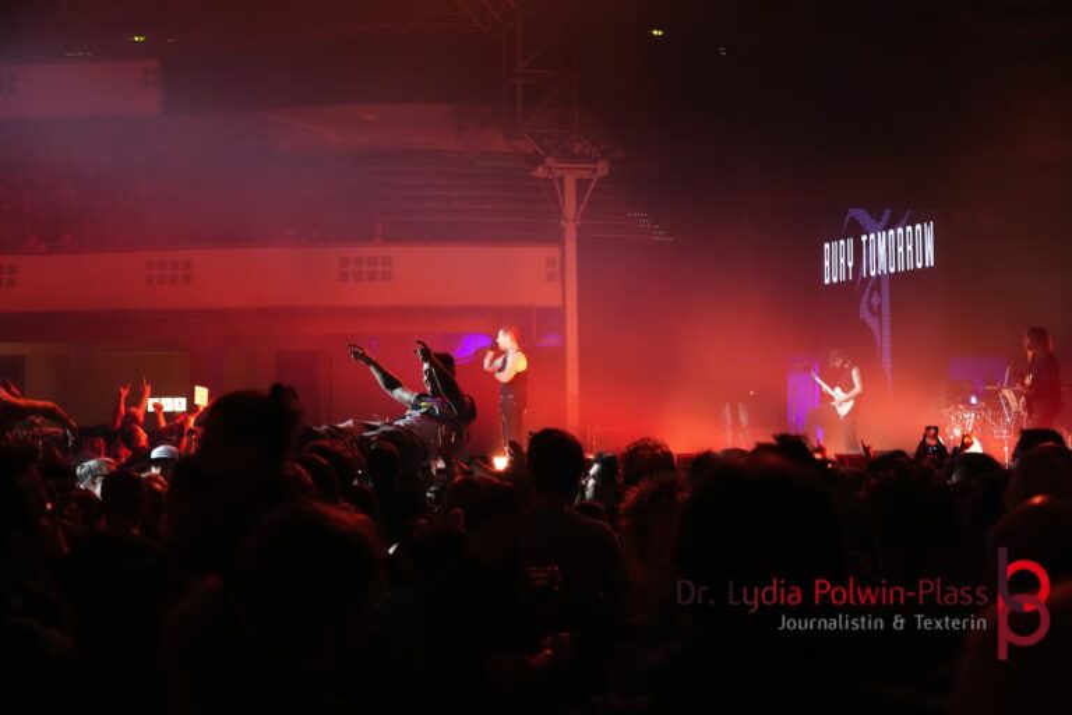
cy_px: 358
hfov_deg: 29.2
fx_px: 2055
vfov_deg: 19.7
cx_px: 536
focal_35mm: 69
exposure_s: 1/80
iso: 6400
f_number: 4.5
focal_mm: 46
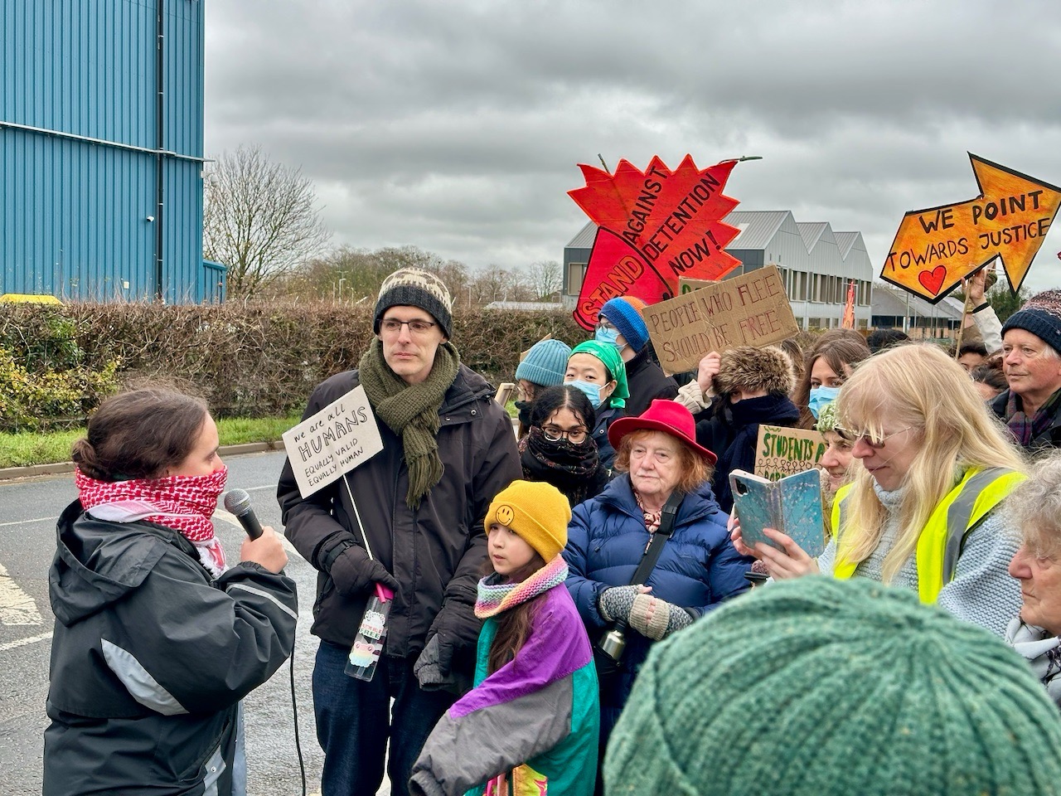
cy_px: 398
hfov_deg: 39.7
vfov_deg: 30.3
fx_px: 1471
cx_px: 530
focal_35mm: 48
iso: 50
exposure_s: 1/121
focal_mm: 6.86
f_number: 1.78
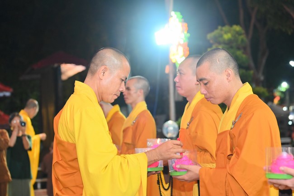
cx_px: 147
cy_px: 98
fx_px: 693
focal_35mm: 85
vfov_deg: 16.0
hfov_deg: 23.9
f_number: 4.5
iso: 1600
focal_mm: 85
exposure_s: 1/60
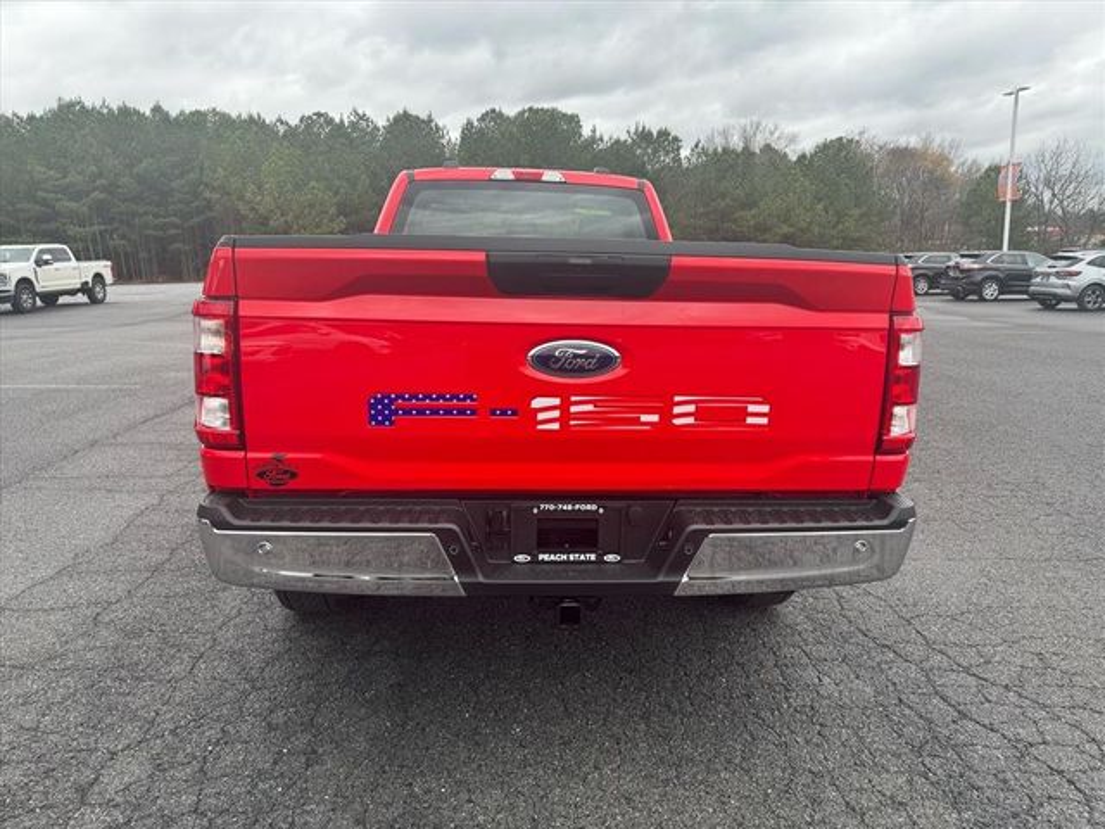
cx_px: 552
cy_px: 414
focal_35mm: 24
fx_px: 766
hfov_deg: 71.6
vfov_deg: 56.8
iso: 64
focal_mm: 6.76
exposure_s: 1/137
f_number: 1.78
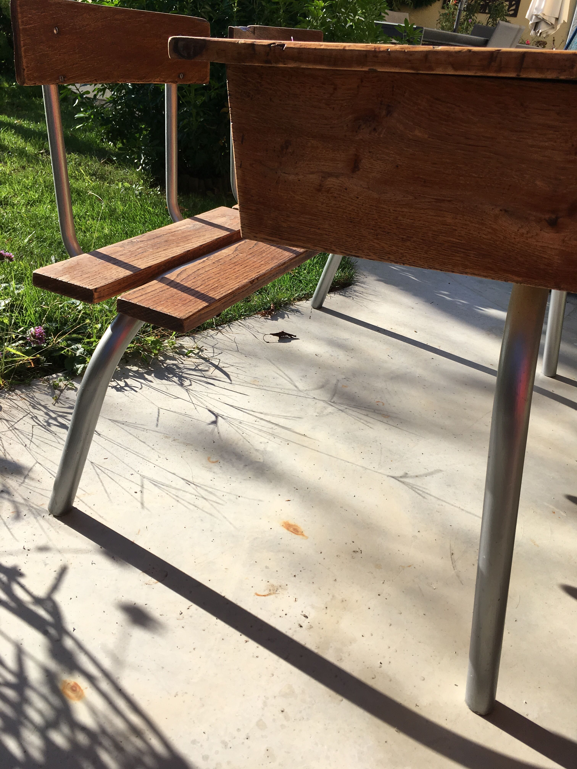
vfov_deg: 61.7
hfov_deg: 48.2
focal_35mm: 29
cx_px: 288
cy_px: 384
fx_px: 645
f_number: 2.2
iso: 25
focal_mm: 4.15
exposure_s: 1/974
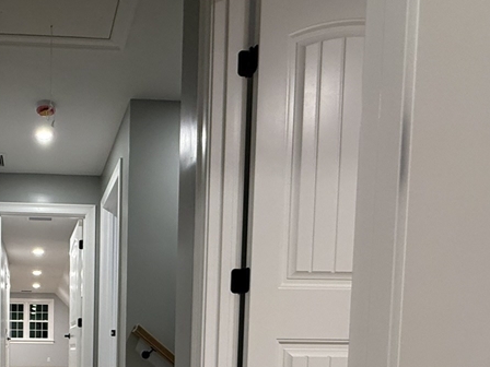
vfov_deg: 38.7
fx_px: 453
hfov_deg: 51.2
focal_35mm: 32
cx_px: 62
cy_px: 375
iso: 200
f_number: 2.2
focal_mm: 2.22
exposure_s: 1/60
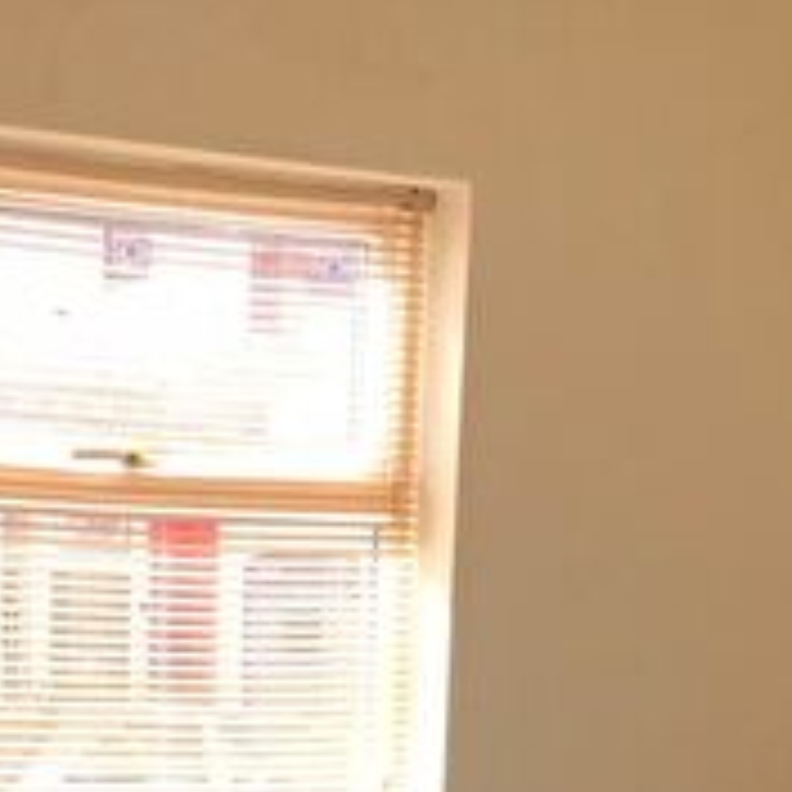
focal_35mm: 102
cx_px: 194
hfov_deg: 17.0
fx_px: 2640
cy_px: 1172
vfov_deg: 15.7
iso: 25
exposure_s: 1/100
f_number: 2.2
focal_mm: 4.15
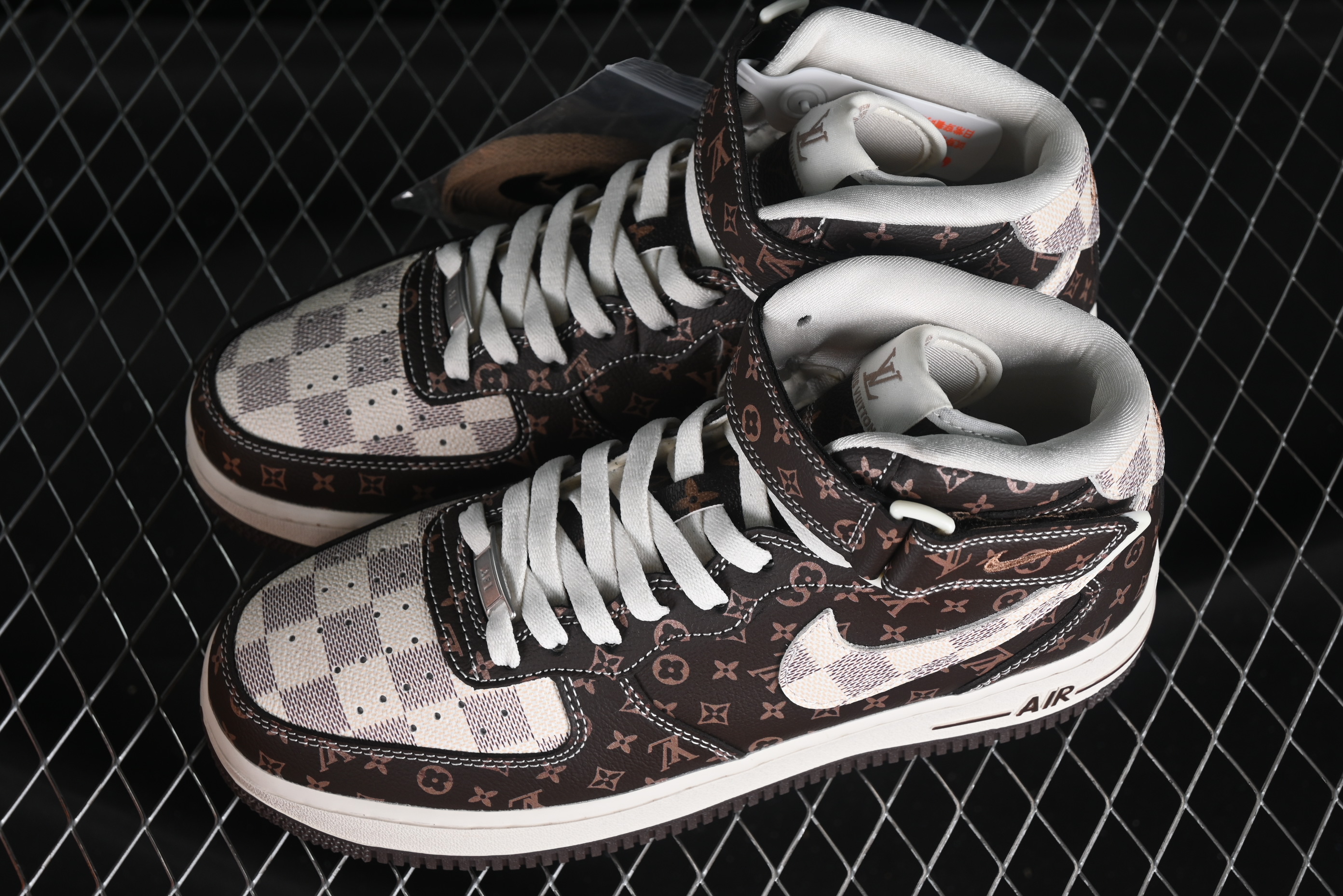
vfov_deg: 18.2
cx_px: 672
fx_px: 2798
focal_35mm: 75
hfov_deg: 27.0
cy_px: 448
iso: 160
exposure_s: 1/60
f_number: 6.3
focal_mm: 50
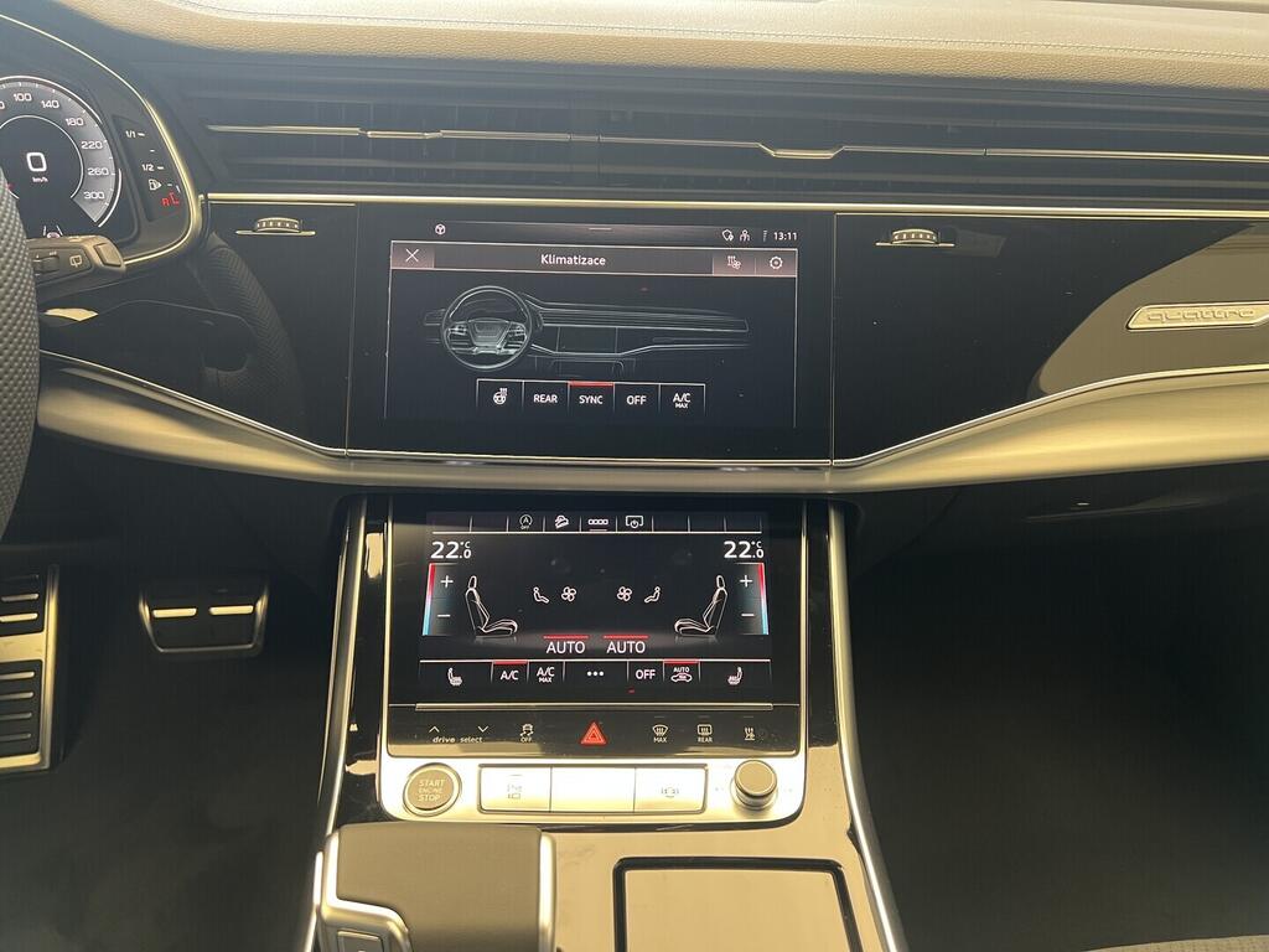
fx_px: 953
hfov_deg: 67.3
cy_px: 476
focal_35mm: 26
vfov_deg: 53.1
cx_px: 634
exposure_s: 1/60
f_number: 1.5
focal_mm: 5.7
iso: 200
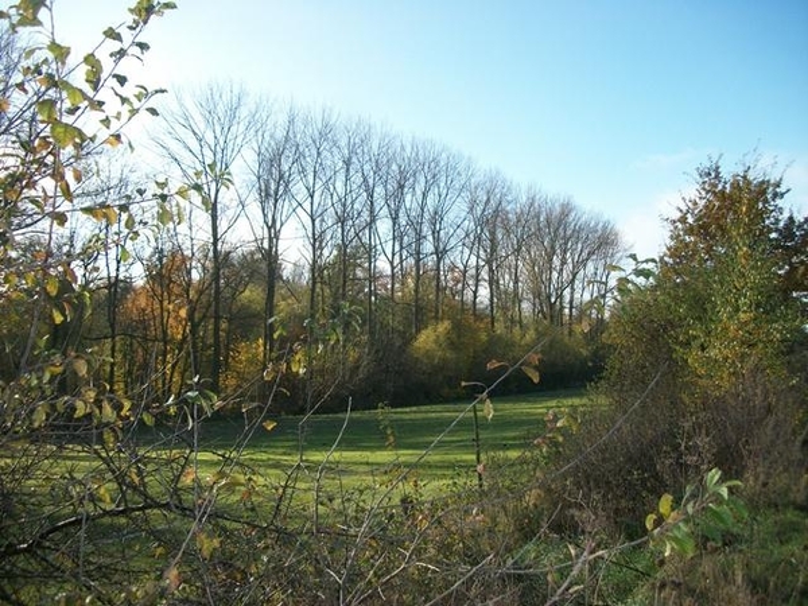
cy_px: 303
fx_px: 747
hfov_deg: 56.8
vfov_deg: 44.2
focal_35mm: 32
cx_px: 404
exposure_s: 1/640
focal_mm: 5.7
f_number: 2.9
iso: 80
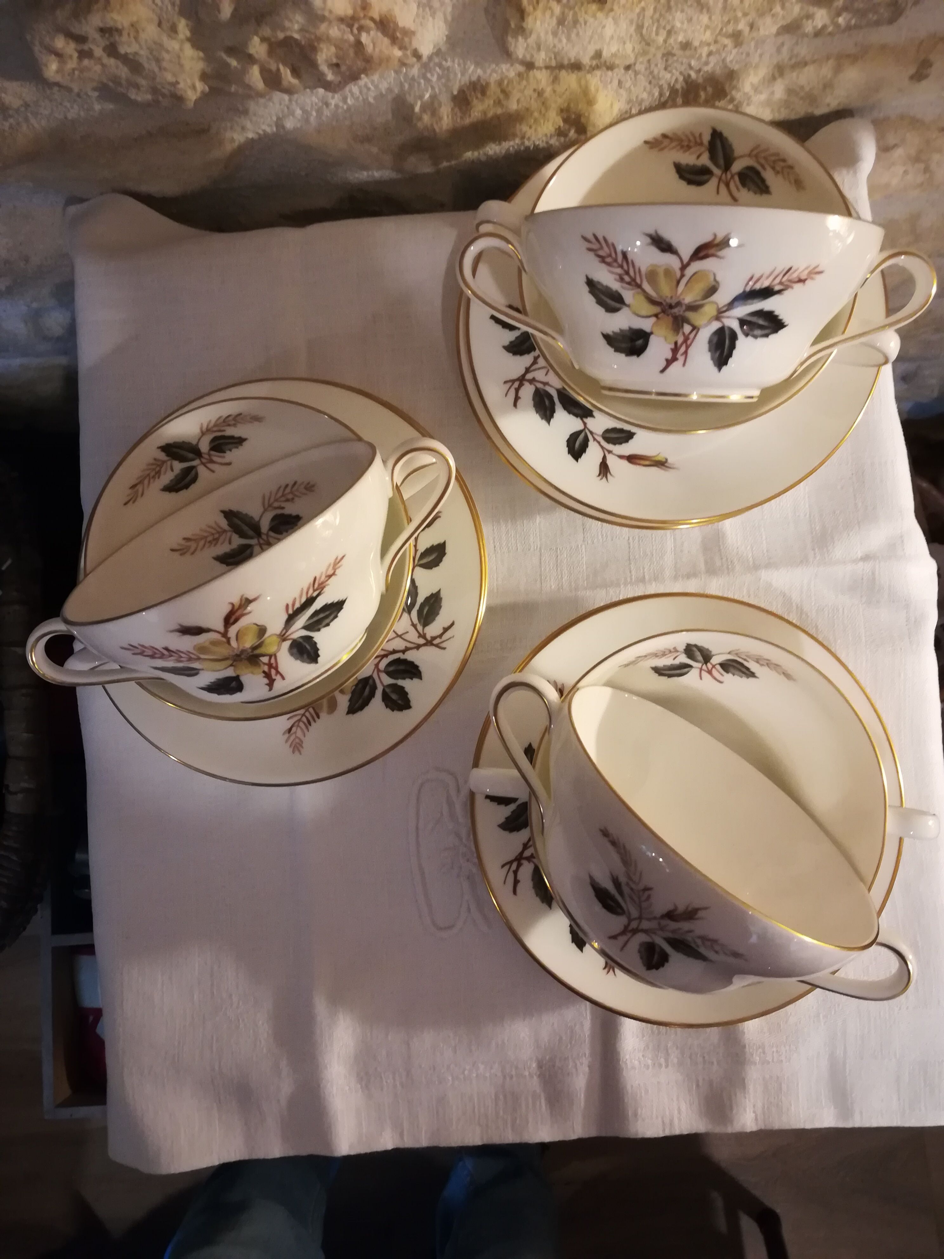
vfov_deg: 67.3
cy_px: 630
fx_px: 945
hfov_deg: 53.1
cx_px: 472
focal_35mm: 26
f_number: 2.2
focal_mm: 3.83
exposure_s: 1/20
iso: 640
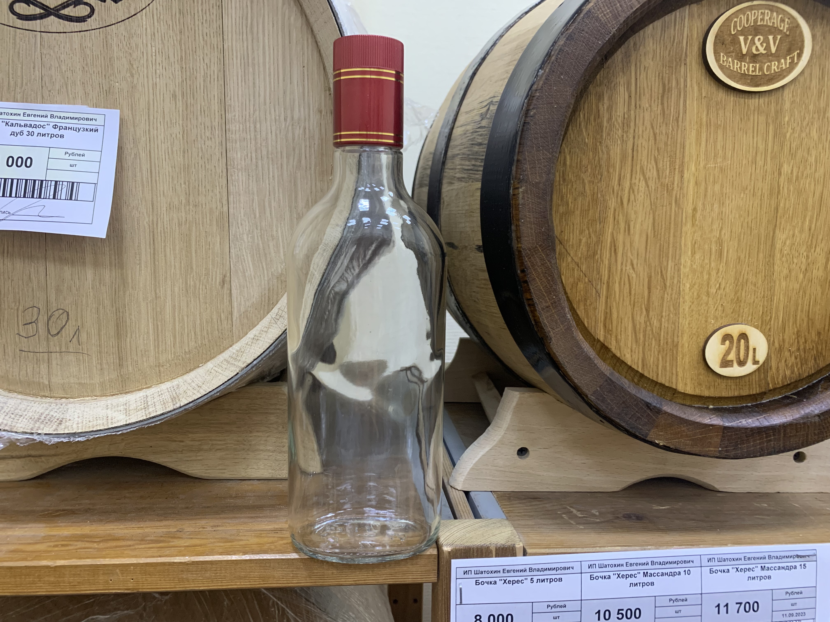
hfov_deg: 67.3
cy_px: 311
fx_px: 623
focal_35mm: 26
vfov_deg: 53.1
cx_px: 415
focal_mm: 4.25
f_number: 1.8
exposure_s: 1/60
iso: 200
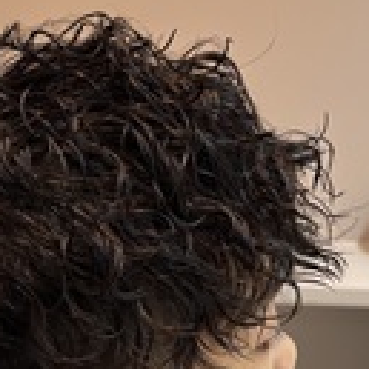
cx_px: 146
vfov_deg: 23.0
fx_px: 856
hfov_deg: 24.3
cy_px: 395
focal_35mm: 71
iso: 100
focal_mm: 5.96
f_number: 1.6
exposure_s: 1/50
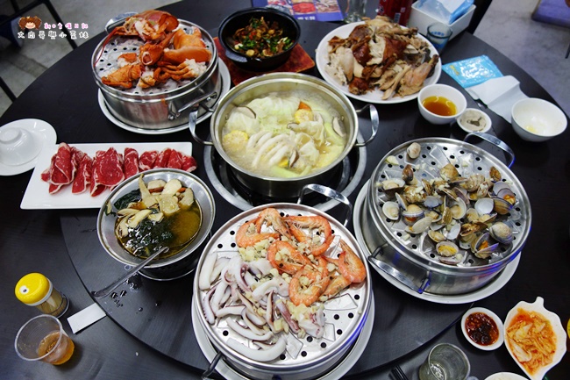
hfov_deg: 65.5
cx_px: 285
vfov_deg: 46.4
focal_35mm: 28
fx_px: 443
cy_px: 190
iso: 200
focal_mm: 10.4
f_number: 1.8
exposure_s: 1/80
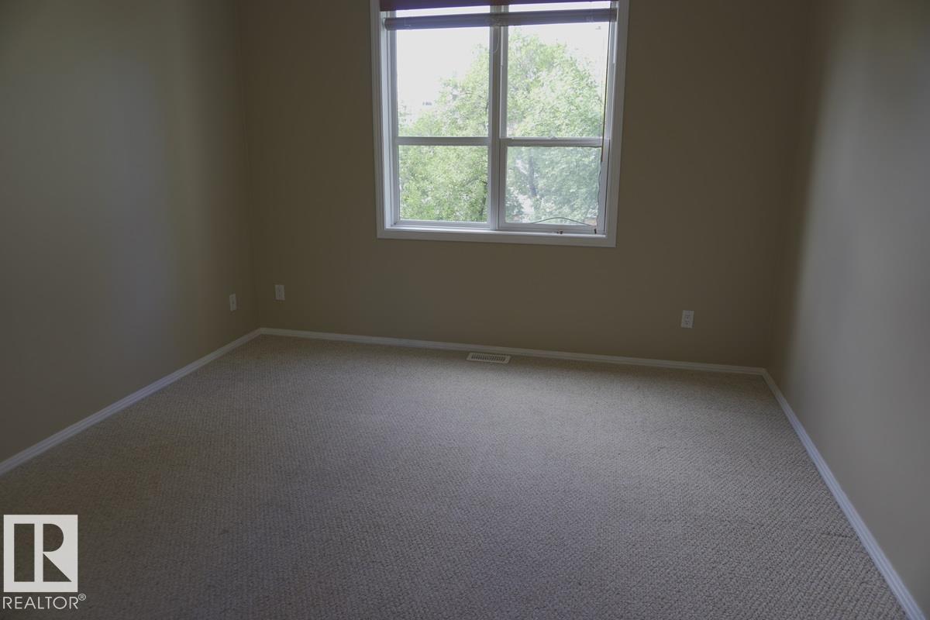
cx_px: 465
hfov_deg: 73.7
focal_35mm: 24
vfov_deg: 53.1
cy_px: 310
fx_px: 620
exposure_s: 1/30
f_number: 4
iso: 100
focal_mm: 16
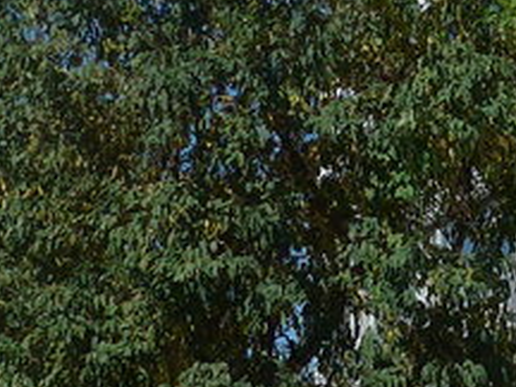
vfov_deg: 6.7
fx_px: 3235
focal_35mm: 217
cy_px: 616
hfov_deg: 8.7
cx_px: 979
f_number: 3.2
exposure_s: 1/2000
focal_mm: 8
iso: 80
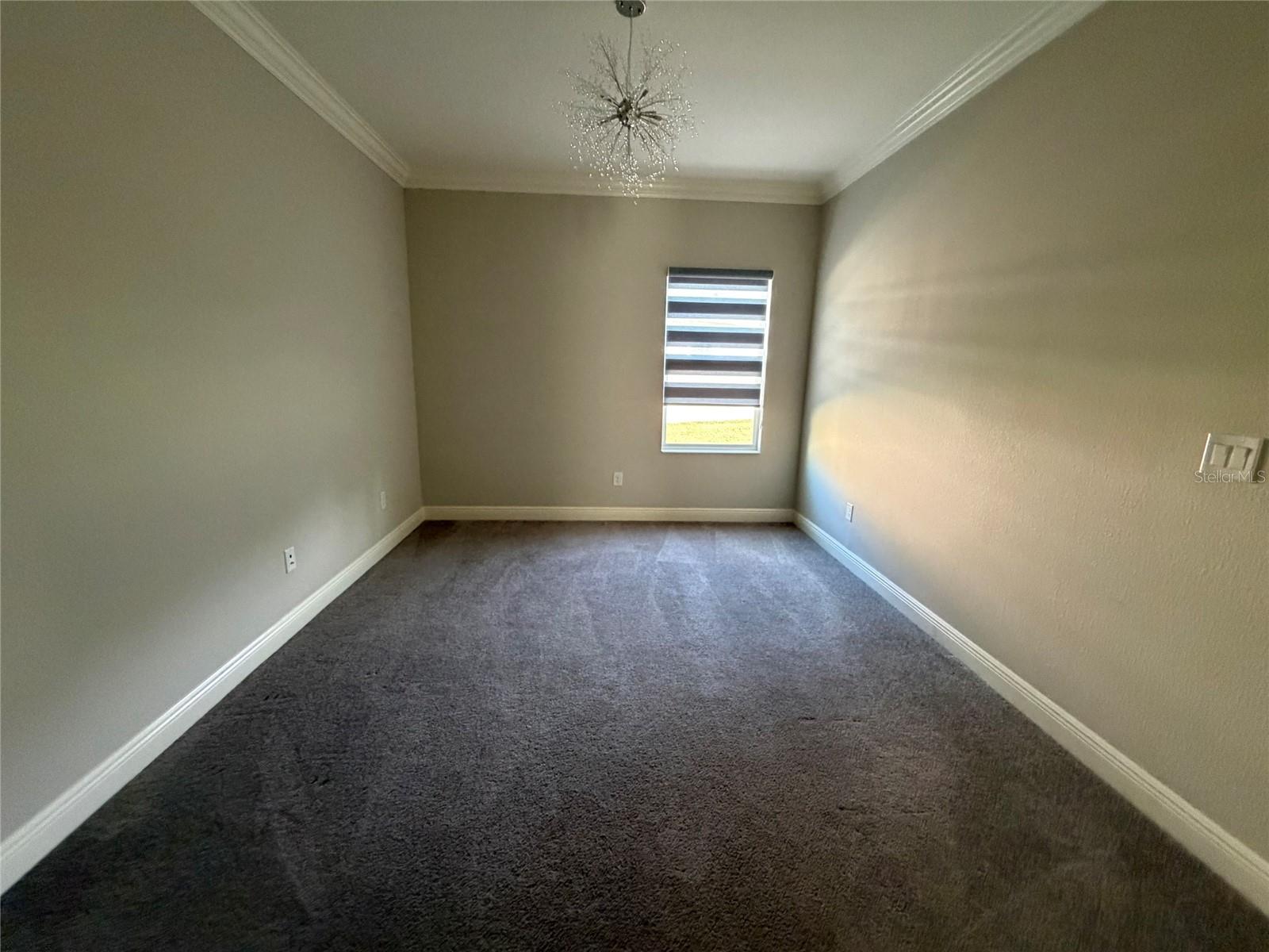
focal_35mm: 14
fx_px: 513
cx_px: 634
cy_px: 476
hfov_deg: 102.1
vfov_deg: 85.7
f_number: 2.2
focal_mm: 2.22
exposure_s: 1/60
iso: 640
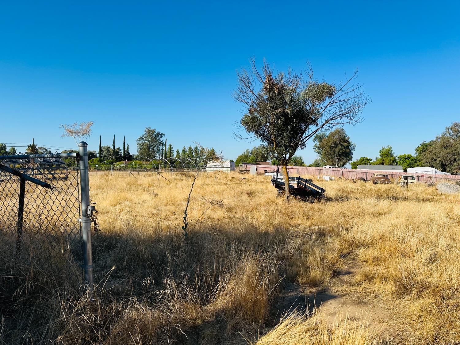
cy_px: 172
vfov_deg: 56.8
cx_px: 230
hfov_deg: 71.6
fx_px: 319
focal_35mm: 24
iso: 80
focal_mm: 6.86
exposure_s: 1/5263
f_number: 1.78
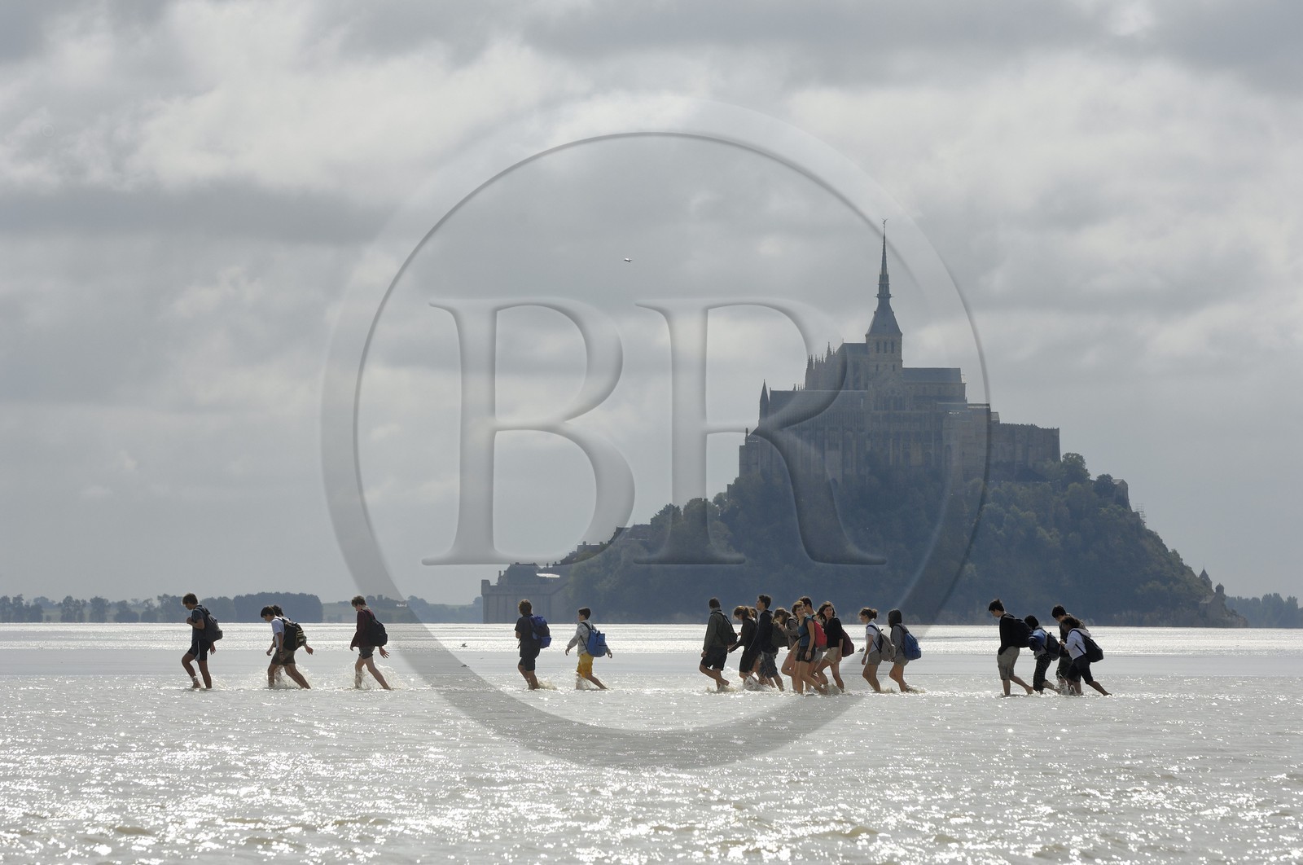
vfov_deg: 7.6
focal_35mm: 180
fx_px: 6506
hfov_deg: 11.4
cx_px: 652
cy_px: 432
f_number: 8
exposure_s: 1/400
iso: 100
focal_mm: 120
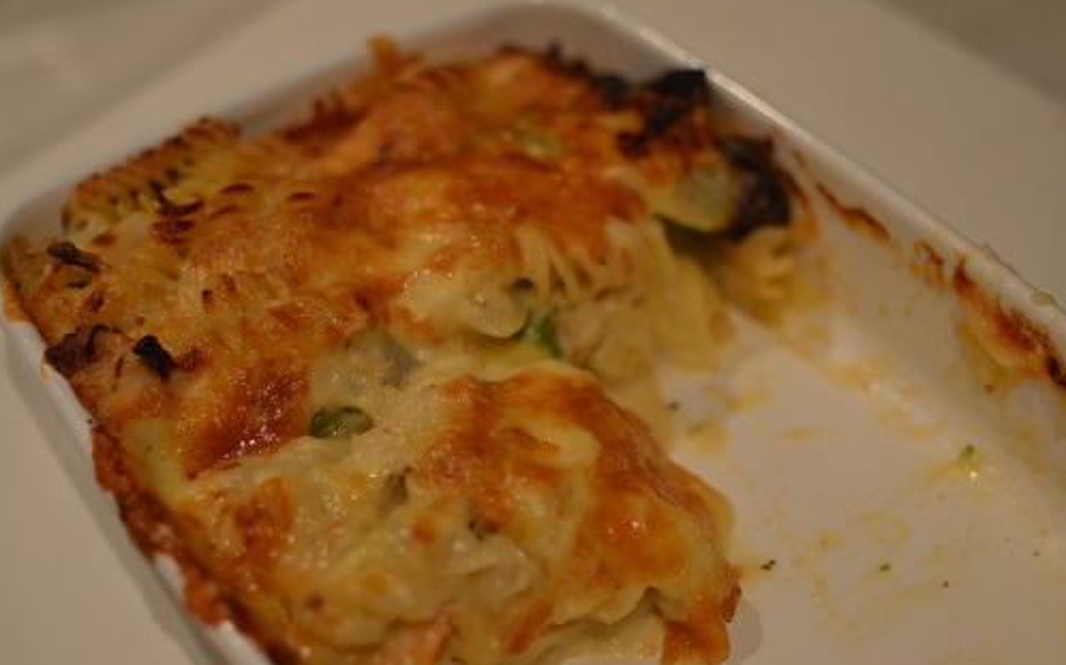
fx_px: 1584
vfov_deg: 23.7
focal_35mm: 55
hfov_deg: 37.2
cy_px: 336
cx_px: 532
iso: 450
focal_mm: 35
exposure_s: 1/60
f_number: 1.8
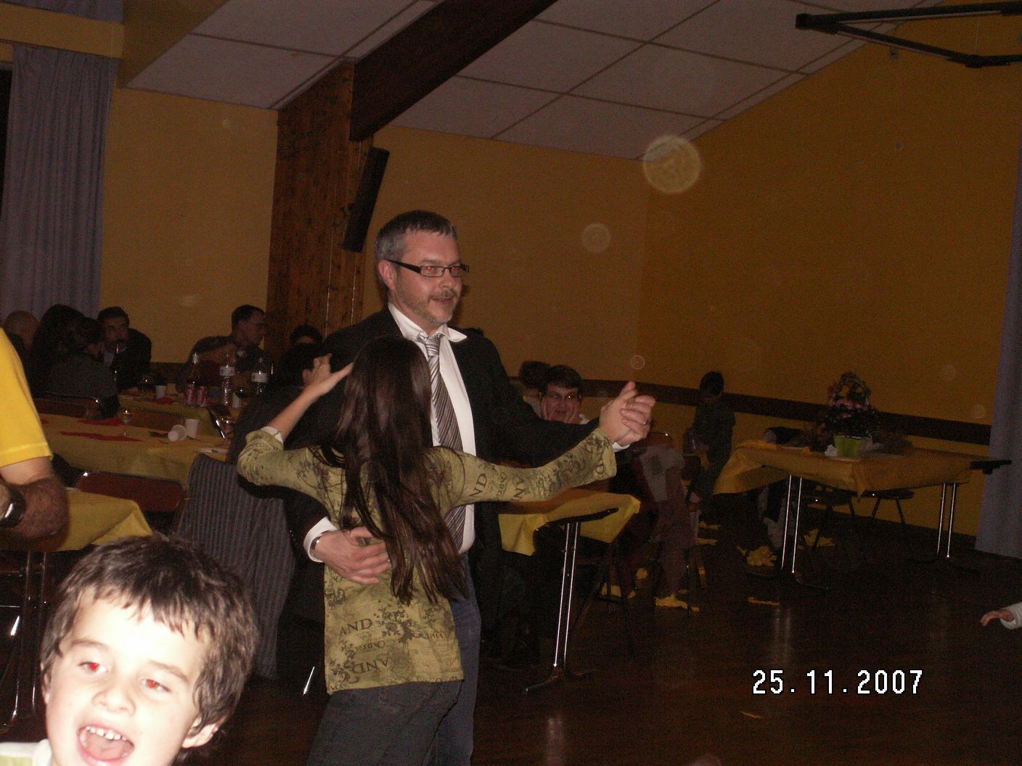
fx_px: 1830
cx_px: 511
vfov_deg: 23.7
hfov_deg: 31.2
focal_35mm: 62
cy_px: 383
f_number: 3.2
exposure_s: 1/40
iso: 160
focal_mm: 10.31
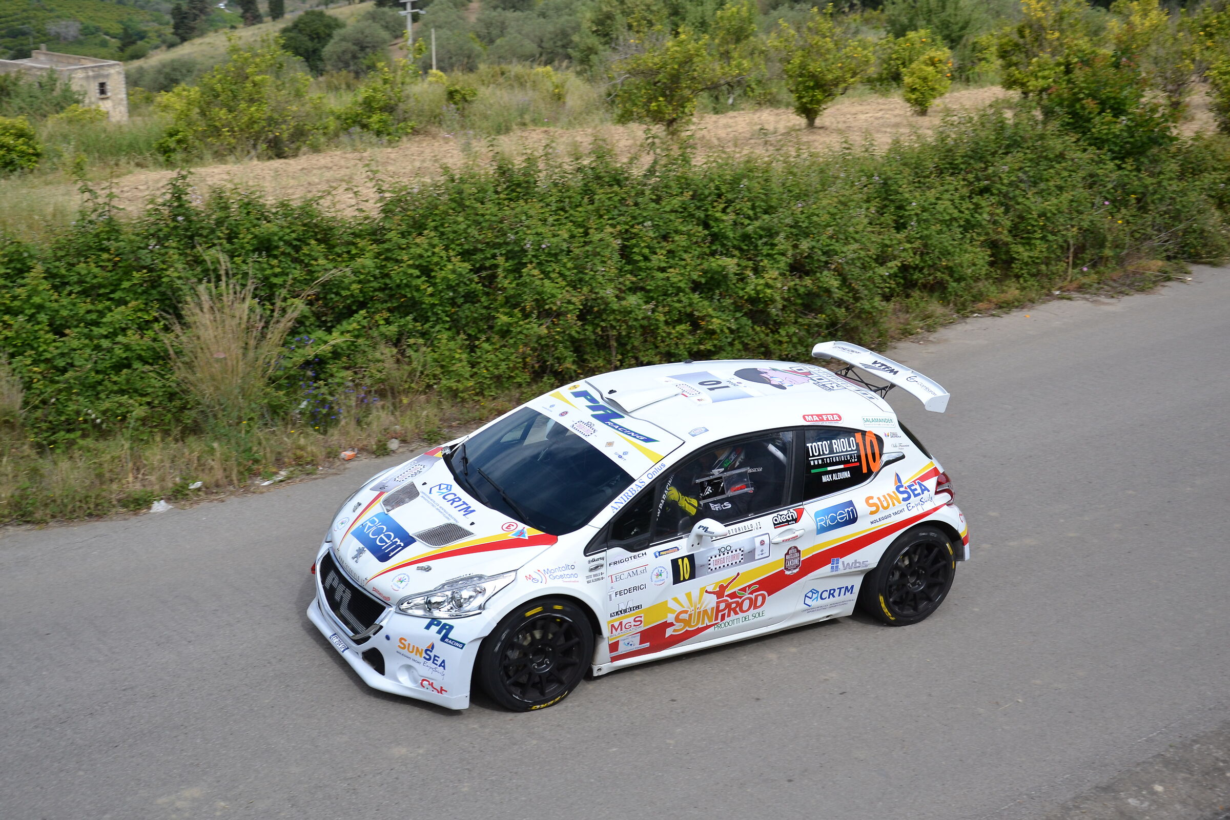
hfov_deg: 41.1
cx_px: 615
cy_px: 410
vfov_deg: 28.1
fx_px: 1640
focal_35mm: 48
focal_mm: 32
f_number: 6.3
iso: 400
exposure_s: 1/1600
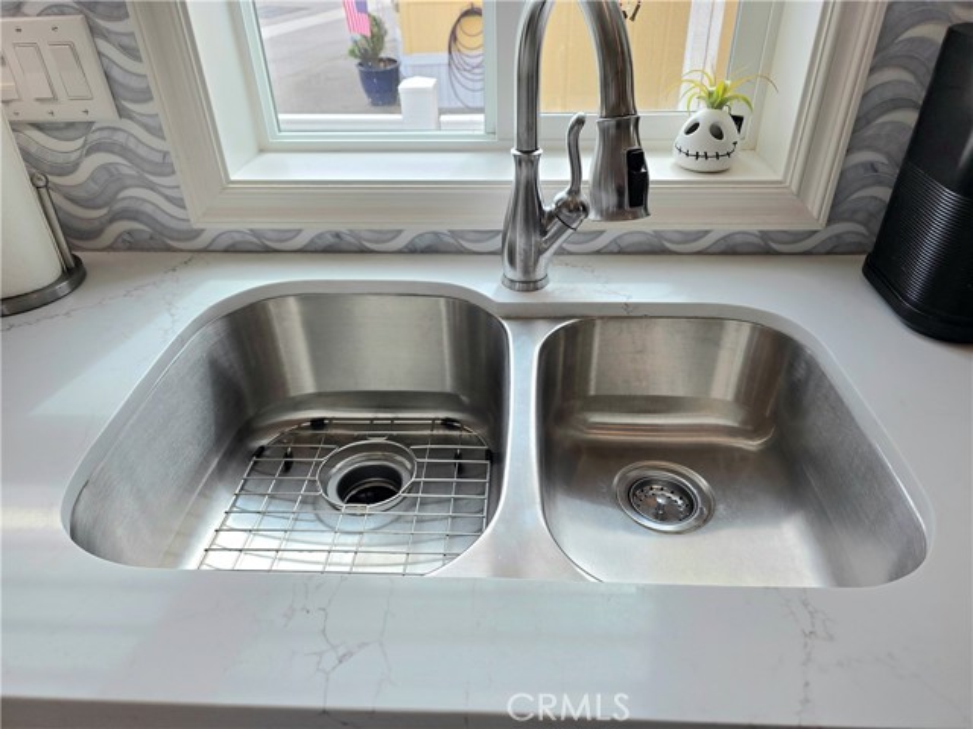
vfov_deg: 58.9
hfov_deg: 73.9
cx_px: 486
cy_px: 364
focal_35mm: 23
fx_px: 646
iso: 80
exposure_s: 1/1667
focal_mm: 6.3
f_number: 1.7
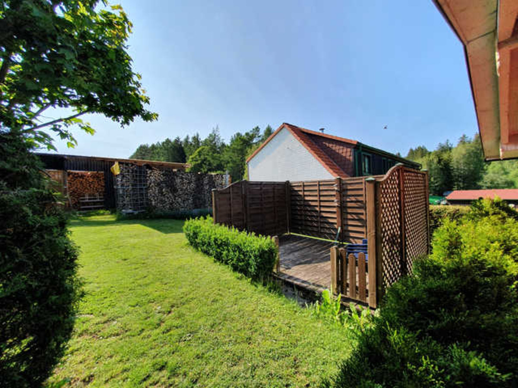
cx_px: 259
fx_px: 195
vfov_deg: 89.9
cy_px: 194
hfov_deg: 106.2
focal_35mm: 13
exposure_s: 1/1208
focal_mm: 1.8
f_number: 2.2
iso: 50
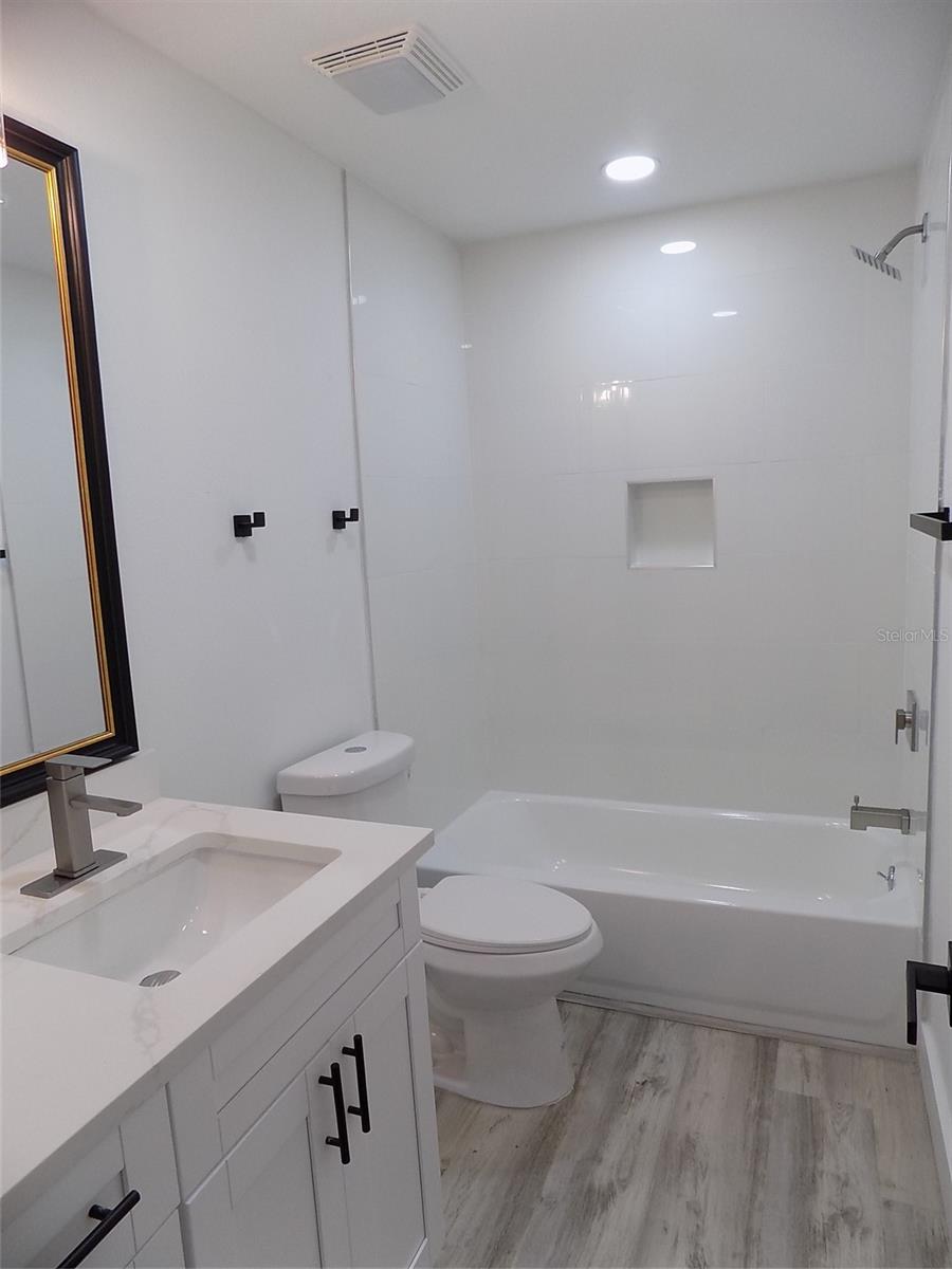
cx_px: 476
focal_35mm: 23
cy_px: 634
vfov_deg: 73.9
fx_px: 843
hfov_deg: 58.9
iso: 80
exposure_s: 1/30
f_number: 3.1
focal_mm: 4
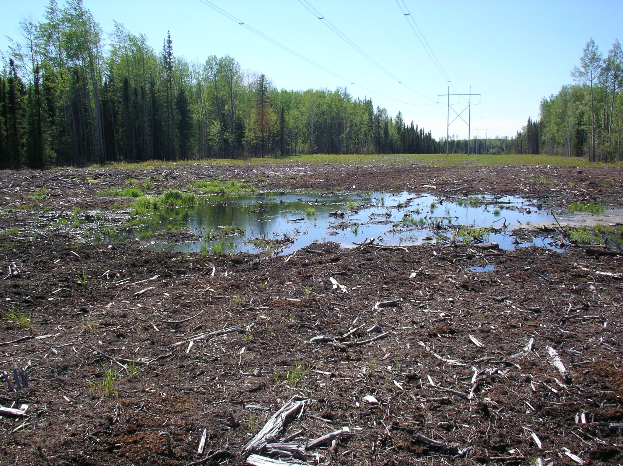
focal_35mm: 37
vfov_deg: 38.6
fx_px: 665
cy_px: 233
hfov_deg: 50.2
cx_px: 312
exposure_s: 1/200
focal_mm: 5.7
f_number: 6.9
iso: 64
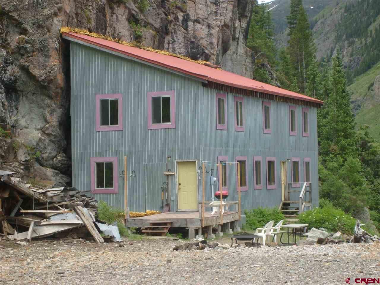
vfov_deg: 14.0
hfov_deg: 18.6
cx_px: 190
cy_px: 142
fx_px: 1163
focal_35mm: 106
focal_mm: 17.4
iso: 80
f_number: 4.9
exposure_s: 1/180
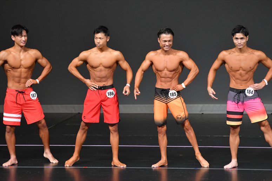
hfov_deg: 6.5
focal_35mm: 315
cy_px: 90
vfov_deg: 4.4
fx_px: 2379
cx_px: 136
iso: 4000
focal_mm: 210
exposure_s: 1/400
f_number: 5.6
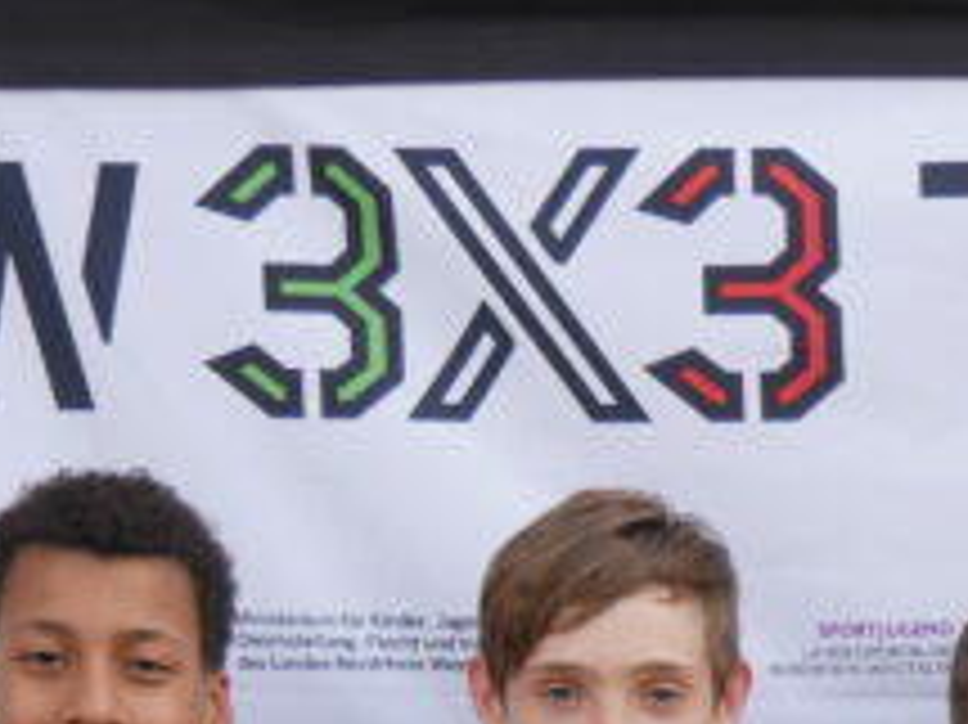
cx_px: 982
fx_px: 3997
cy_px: 1176
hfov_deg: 13.6
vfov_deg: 10.0
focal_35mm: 143
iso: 200
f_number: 4.1
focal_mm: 20
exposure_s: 1/250
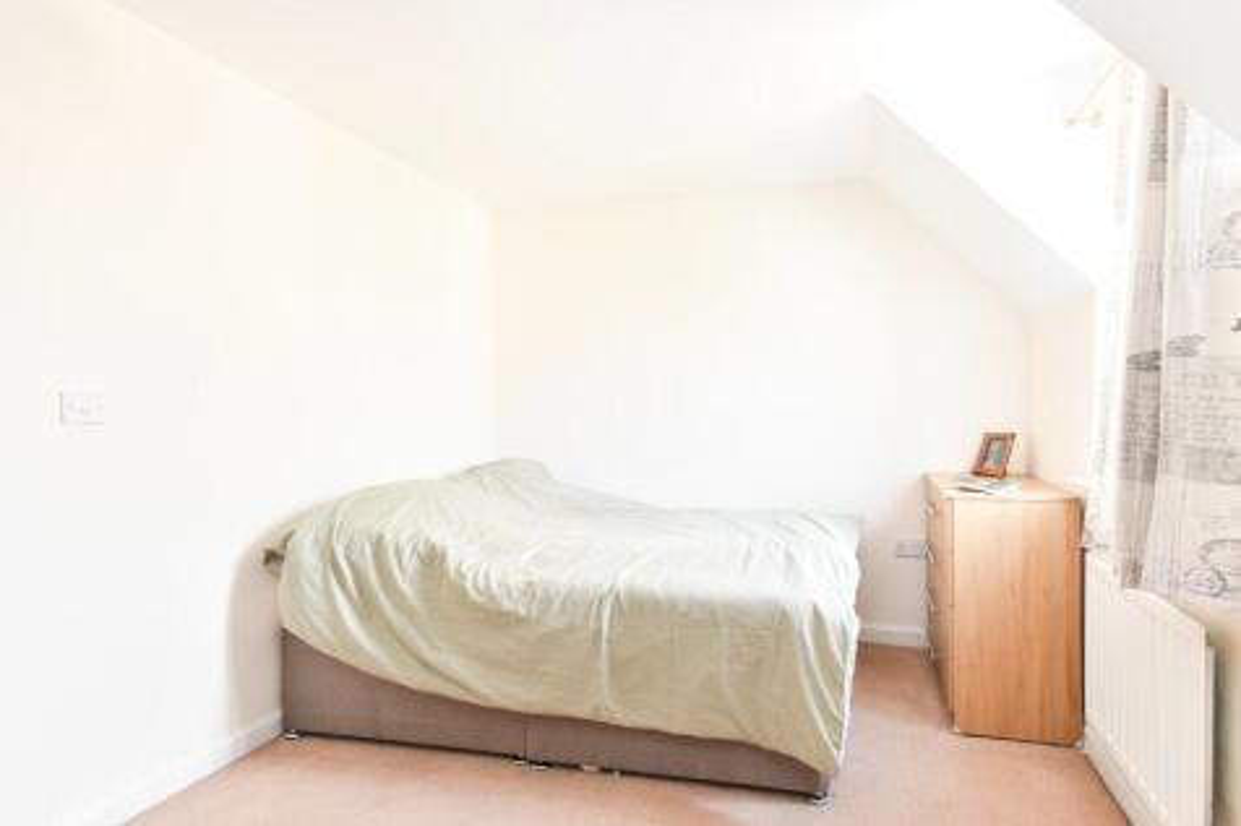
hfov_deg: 100.4
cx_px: 620
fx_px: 517
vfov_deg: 77.3
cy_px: 413
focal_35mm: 15
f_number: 9
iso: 200
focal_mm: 10
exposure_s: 1/2
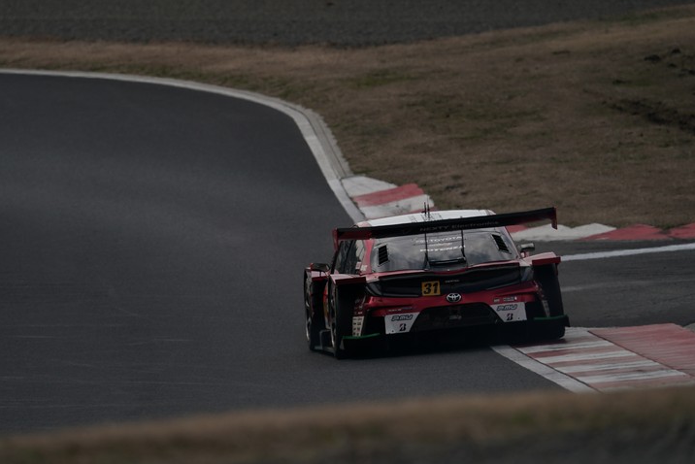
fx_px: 11645
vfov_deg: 2.3
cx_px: 348
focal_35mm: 603
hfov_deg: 3.4
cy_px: 232
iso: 200
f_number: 8
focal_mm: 600
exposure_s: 1/800
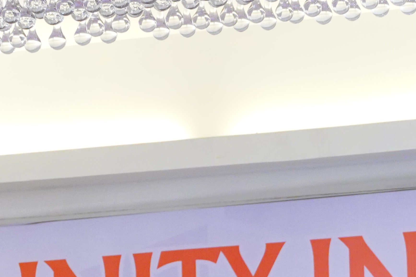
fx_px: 2161
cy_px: 471
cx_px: 361
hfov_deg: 10.9
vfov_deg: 7.2
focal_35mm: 187
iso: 2000
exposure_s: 1/125
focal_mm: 34.7
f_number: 2.8
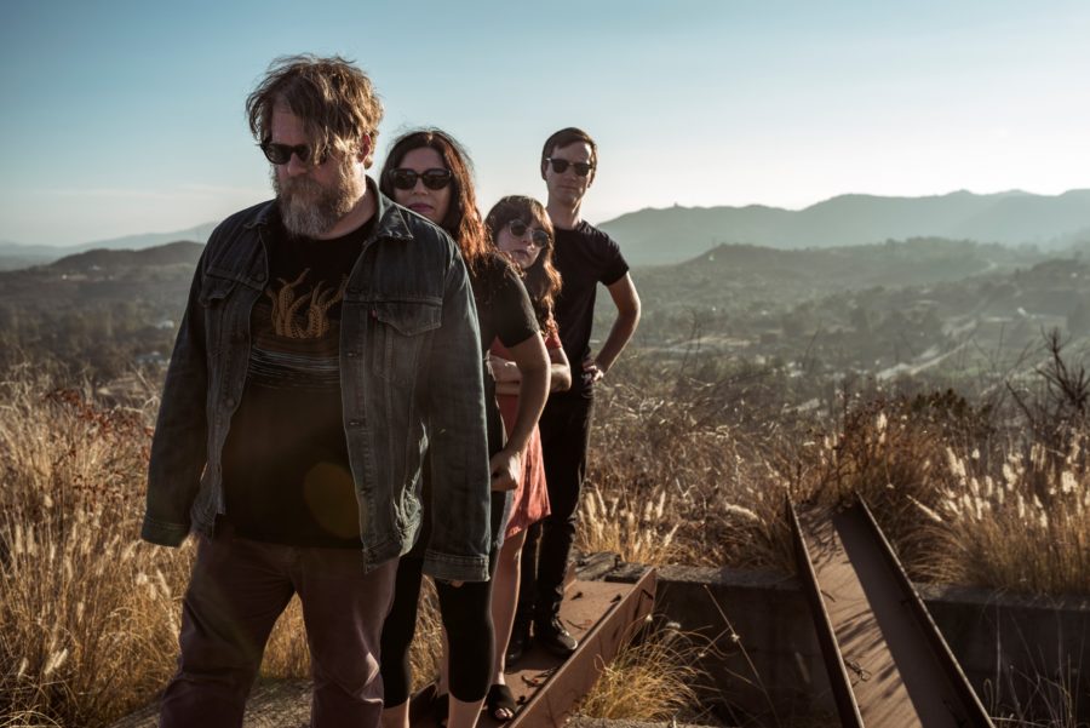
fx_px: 1060
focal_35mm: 35
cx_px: 545
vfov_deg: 37.9
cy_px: 364
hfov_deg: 54.4
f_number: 4.5
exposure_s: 1/2000
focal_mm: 35
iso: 100
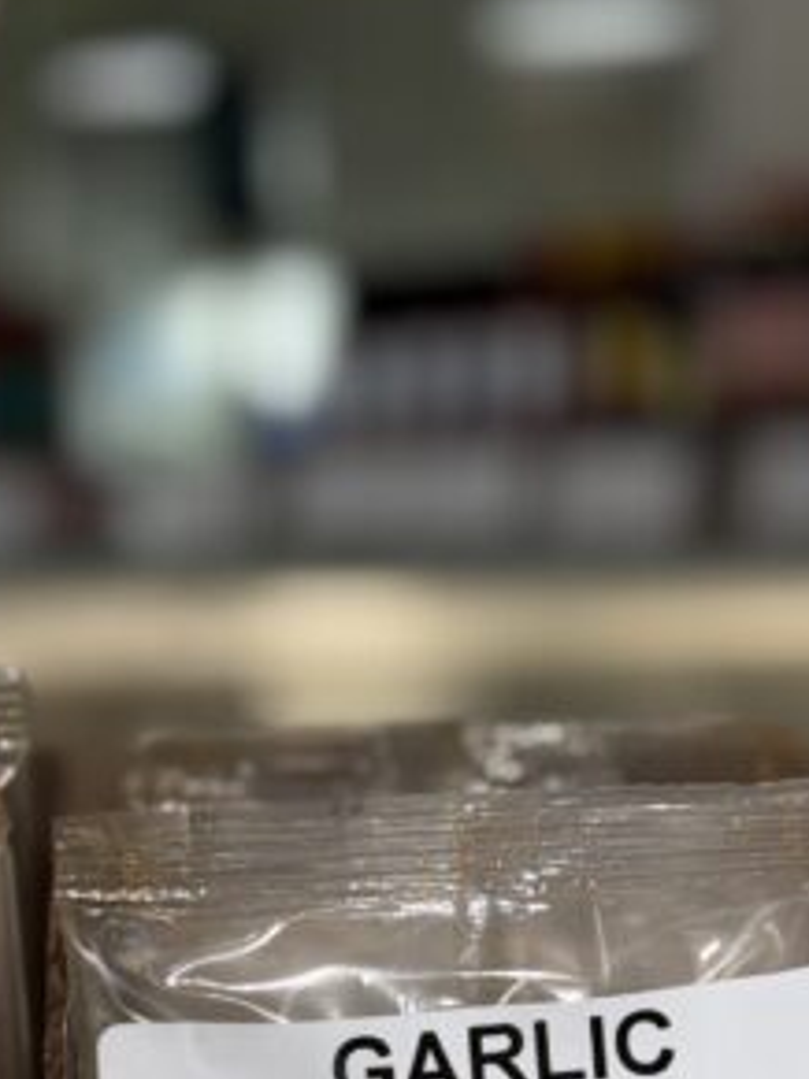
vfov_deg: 17.4
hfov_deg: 13.4
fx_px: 3430
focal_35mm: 110
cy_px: 1133
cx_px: 104
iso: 50
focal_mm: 6.76
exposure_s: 1/241
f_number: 1.78
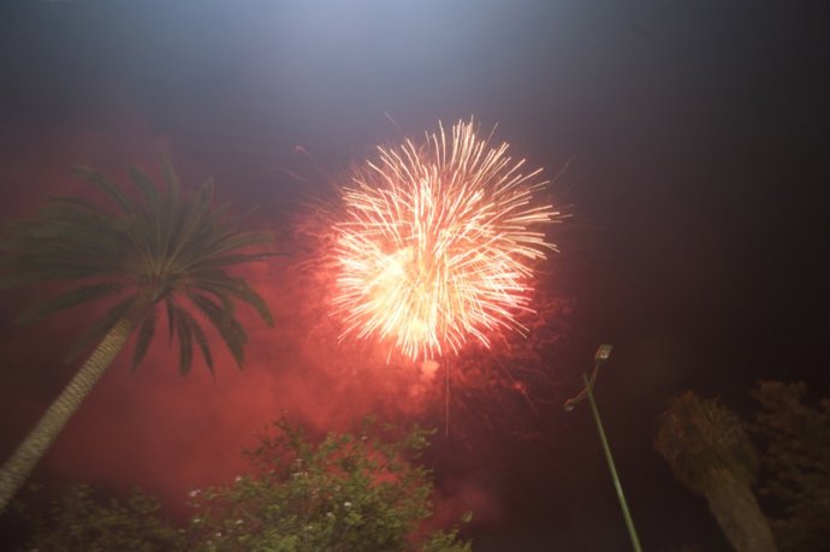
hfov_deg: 93.3
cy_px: 276
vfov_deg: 70.4
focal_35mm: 17
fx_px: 392
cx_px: 415
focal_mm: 17
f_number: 6.3
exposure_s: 1/1.67
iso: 800
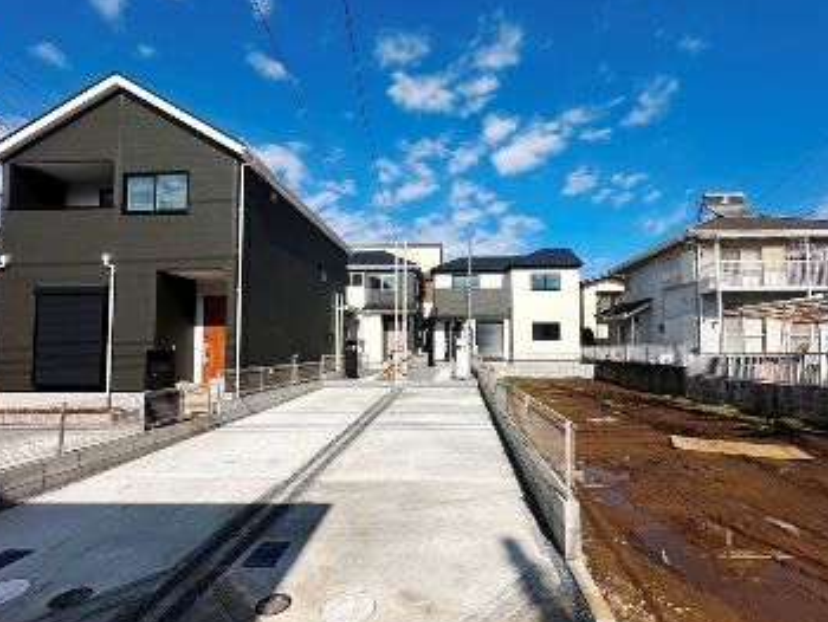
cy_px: 331
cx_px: 440
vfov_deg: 78.1
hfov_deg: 94.3
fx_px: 383
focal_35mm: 16
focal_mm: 2.22
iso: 50
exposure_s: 1/4292
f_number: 2.2
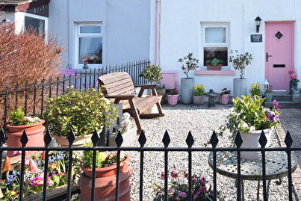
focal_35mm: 34
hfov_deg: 53.2
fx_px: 283
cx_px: 229
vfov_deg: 38.3
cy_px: 56
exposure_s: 1/250
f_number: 8
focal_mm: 13
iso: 280
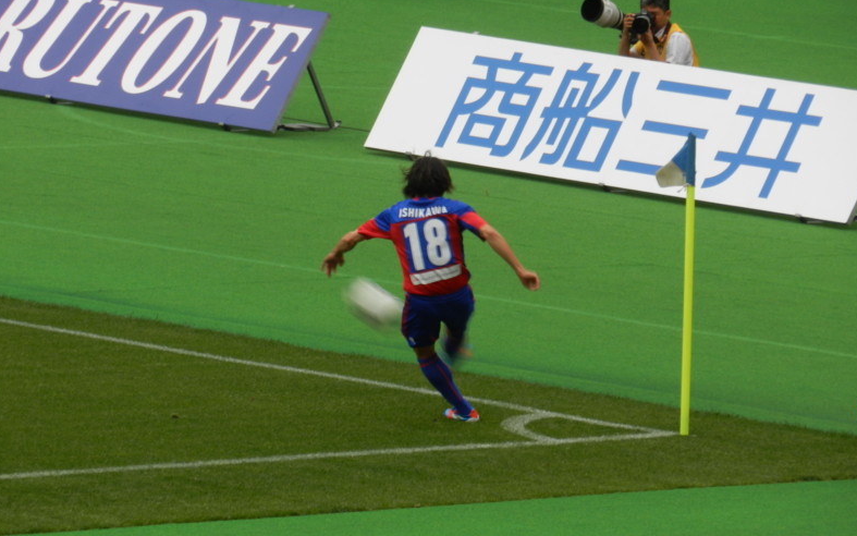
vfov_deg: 2.4
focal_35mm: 538
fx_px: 12566
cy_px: 270
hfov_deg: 3.9
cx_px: 429
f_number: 5.7
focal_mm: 88.7
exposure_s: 1/125
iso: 160
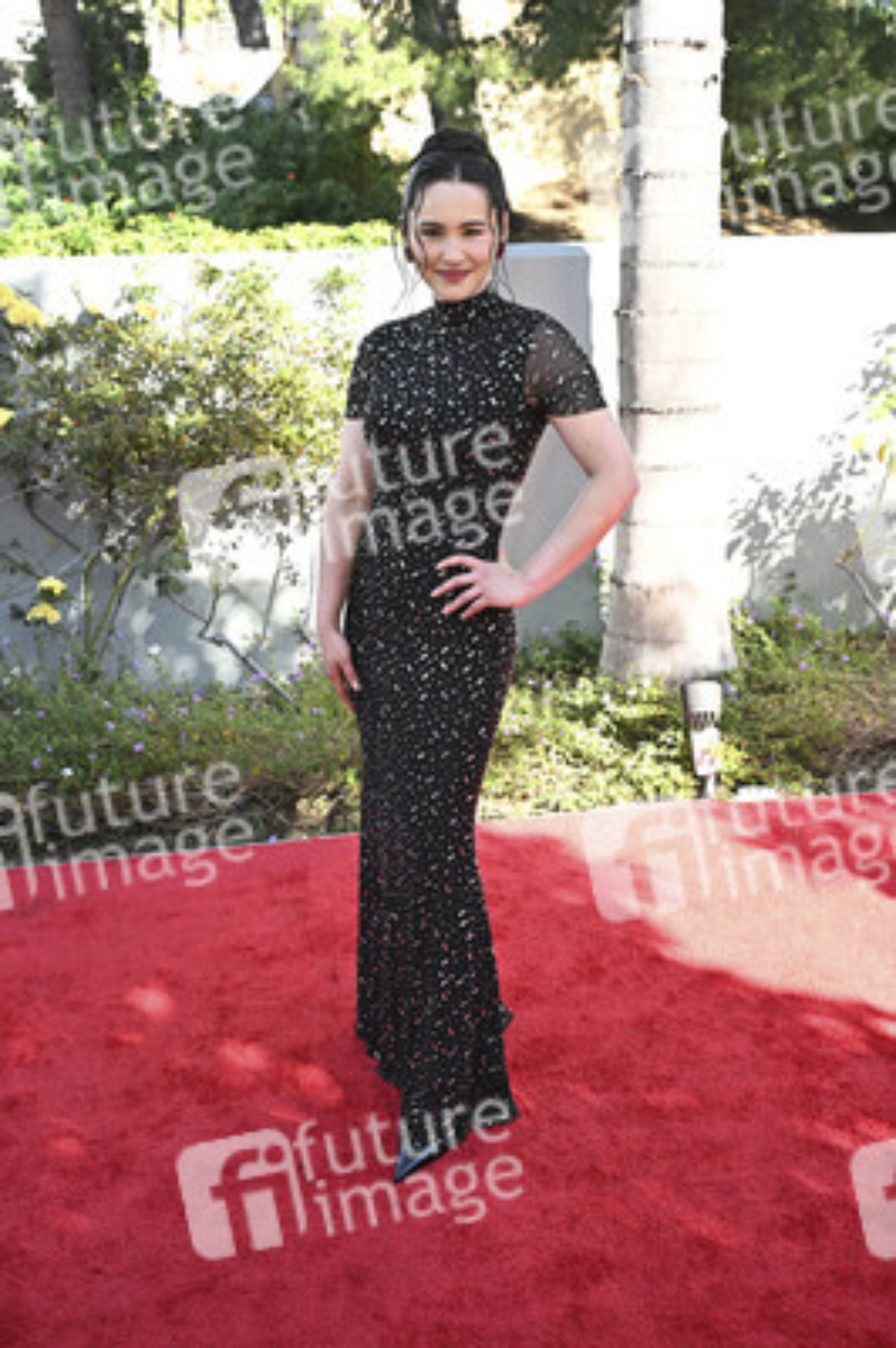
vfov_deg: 51.9
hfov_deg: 35.9
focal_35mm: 37
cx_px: 448
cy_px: 674
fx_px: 1384
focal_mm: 37
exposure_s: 1/320
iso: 640
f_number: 5.6
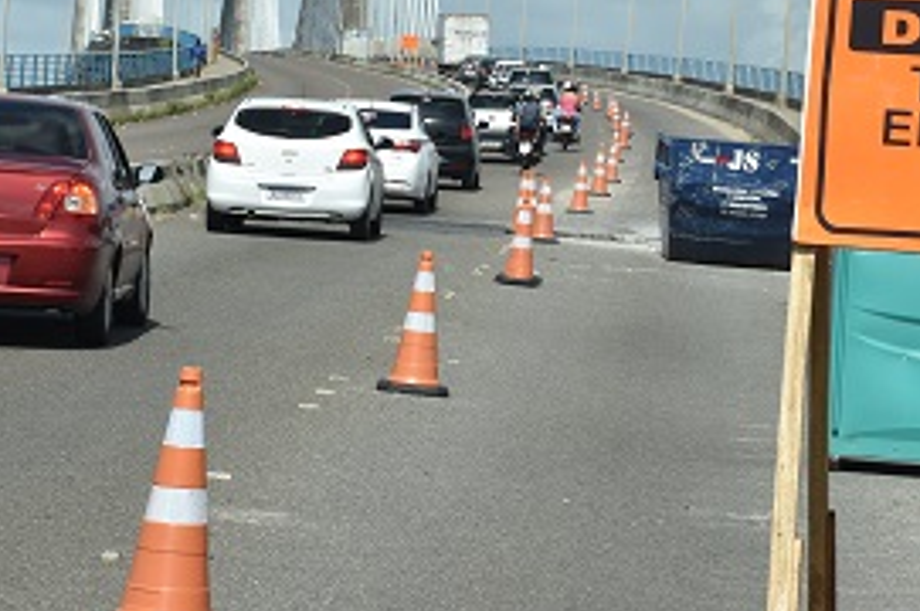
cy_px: 146
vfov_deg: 6.8
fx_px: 5130
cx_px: 631
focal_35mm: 201
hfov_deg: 10.2
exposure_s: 1/200
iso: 100
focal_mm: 66
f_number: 14
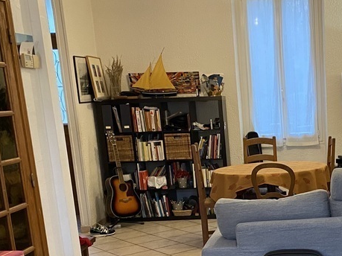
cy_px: 237
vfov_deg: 24.4
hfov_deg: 31.7
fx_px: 573
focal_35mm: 58
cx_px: 308
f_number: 1.8
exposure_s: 1/50
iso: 500
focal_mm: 4.25
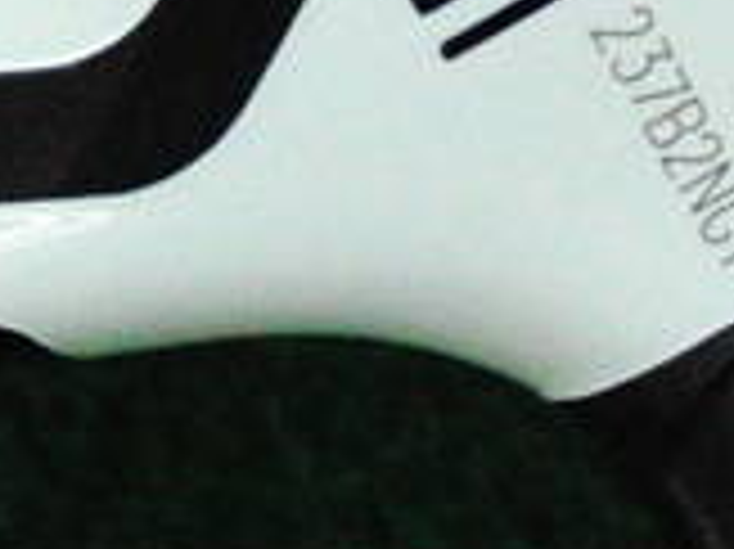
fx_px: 3072
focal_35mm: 145
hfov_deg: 13.6
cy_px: -36
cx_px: 338
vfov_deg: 10.1
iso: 3200
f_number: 3.6
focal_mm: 6.42
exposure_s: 1/800
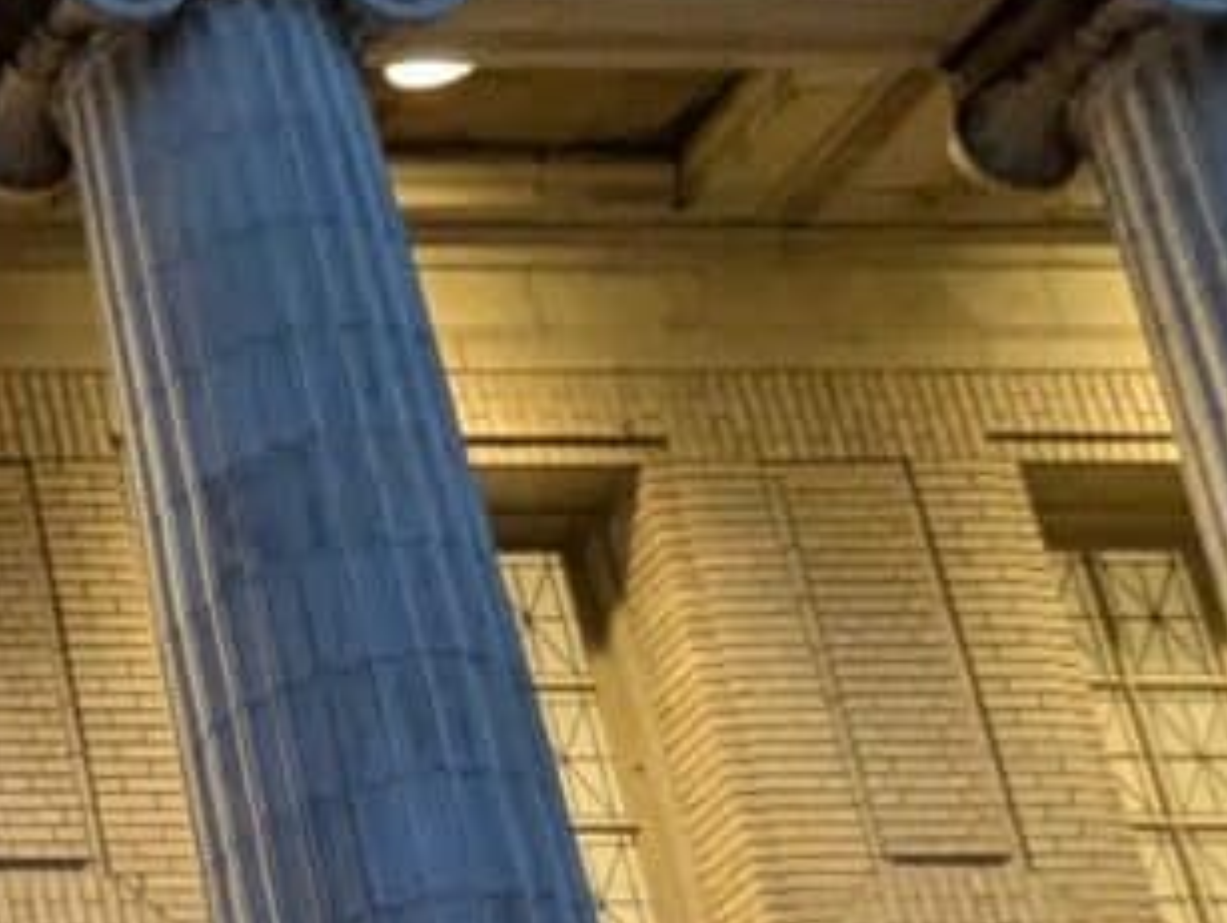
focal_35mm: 100
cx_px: -1515
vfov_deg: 14.1
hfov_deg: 14.6
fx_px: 3549
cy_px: 1295
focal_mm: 2.35
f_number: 2.2
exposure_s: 1/25.8
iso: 533
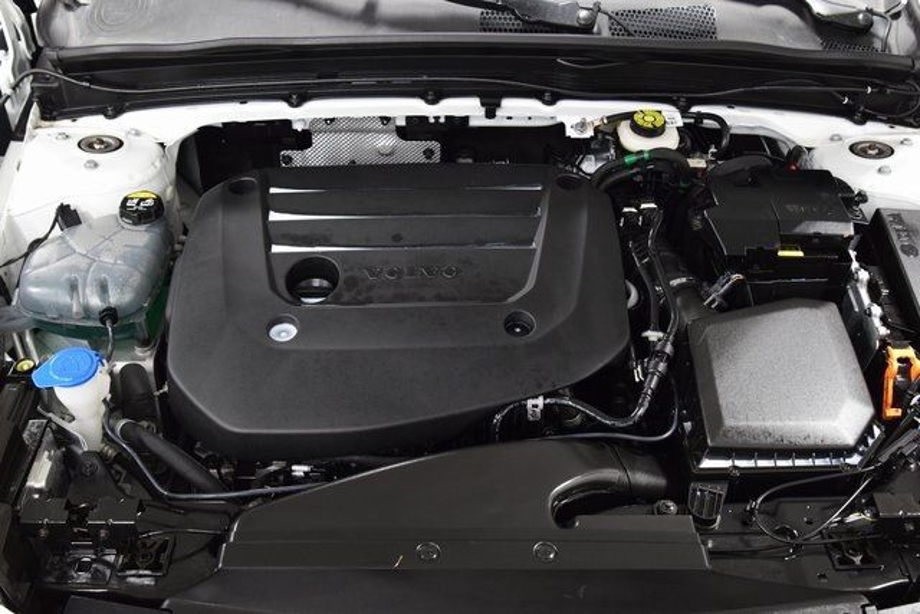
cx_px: 460
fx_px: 920
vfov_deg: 36.9
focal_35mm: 36
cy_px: 307
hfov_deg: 53.1
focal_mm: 24
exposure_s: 1/15
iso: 1600
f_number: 6.3
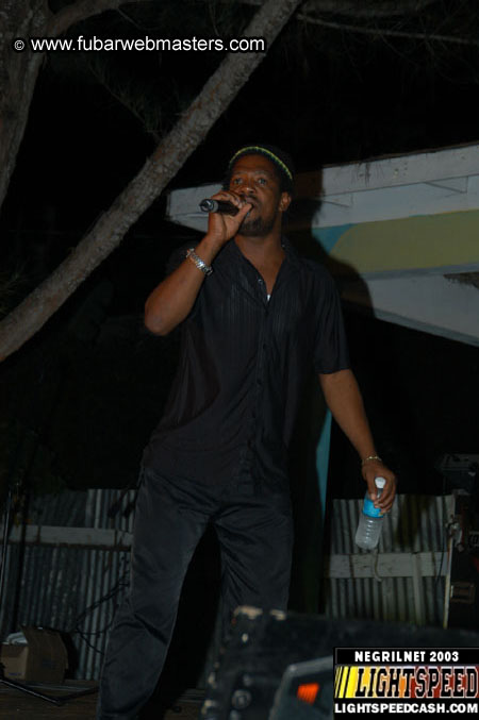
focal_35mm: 87
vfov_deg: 23.4
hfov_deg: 15.7
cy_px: 360
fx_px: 1740
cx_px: 240
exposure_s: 1/60
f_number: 5
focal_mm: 58
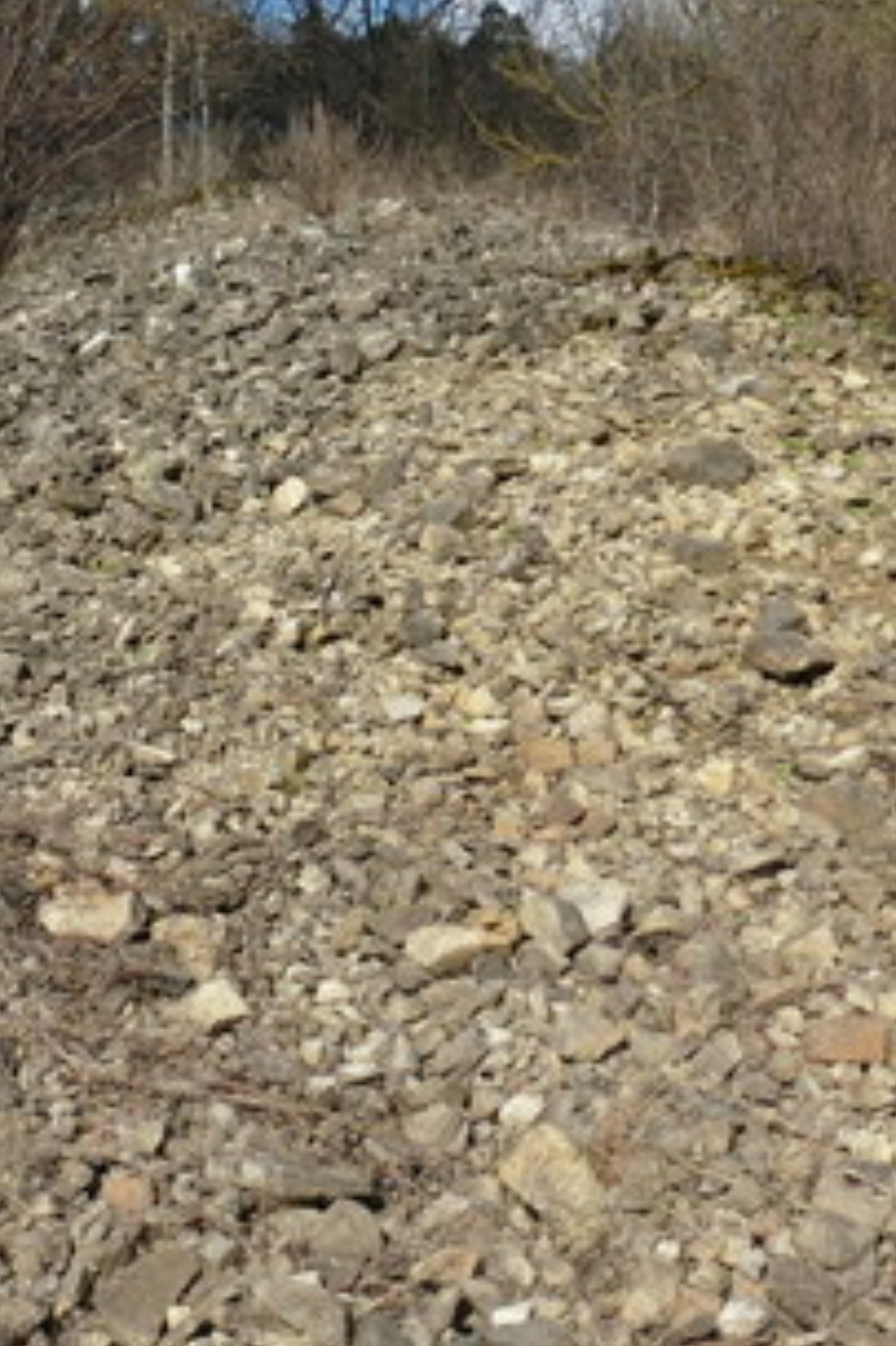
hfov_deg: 22.3
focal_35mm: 60
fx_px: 2242
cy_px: 499
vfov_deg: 33.2
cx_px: 166
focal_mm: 5.4
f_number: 4.5
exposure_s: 1/500
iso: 100
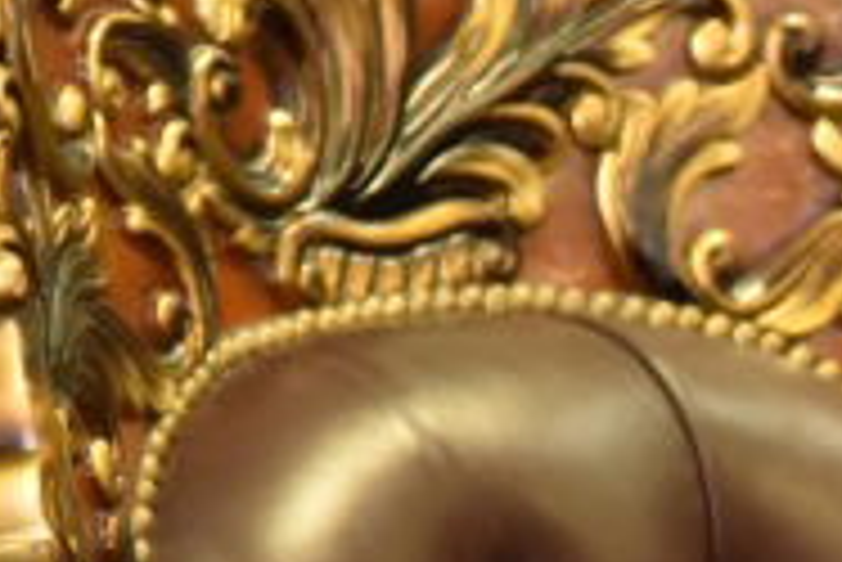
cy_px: 937
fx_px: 14067
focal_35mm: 601
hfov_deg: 3.4
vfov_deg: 2.3
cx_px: 1887
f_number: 4
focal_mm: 110
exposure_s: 1/125
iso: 1600
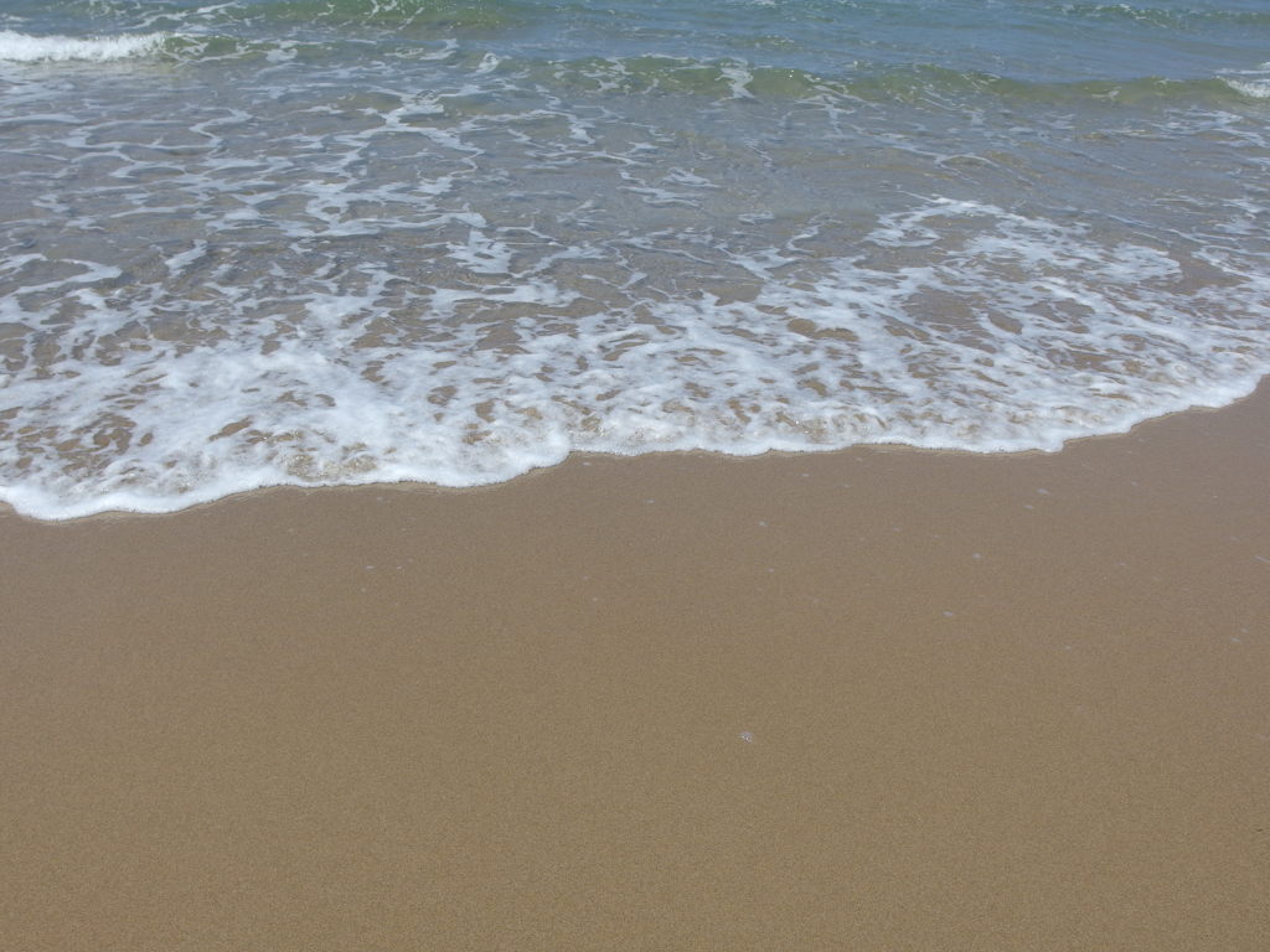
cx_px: 635
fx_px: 1174
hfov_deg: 56.8
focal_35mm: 32
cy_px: 476
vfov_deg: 44.2
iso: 100
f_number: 4
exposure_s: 1/1250
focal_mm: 6.8
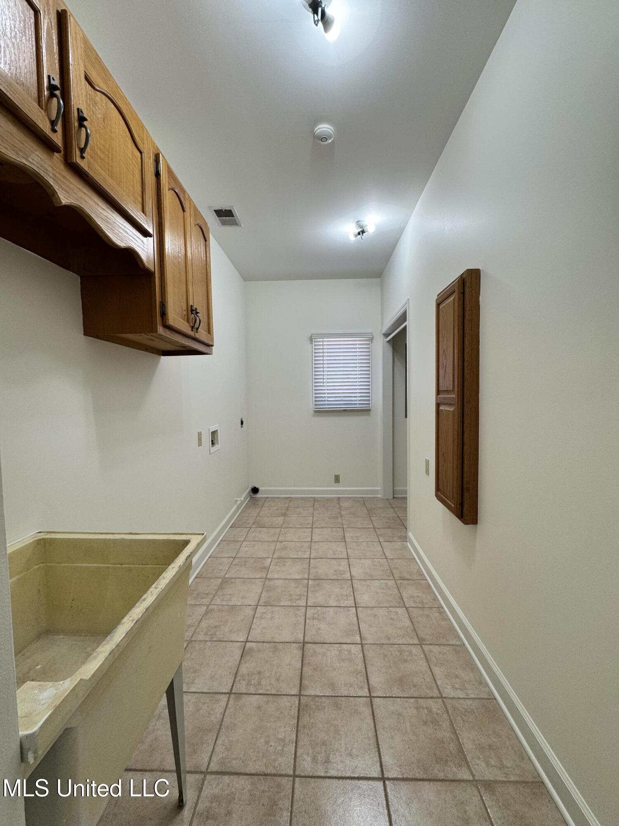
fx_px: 334
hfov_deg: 85.7
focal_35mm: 14
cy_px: 413
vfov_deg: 102.1
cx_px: 310
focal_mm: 2.22
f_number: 2.2
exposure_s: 1/120
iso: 80
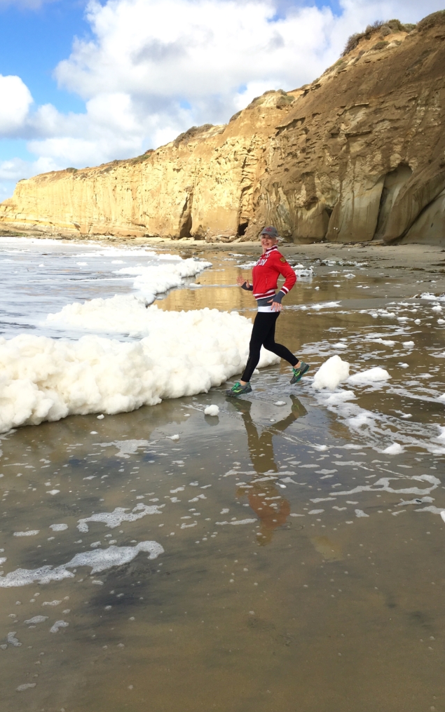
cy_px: 354
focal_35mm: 31
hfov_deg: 40.6
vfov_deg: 61.2
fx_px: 601
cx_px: 201
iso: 25
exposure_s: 1/1972
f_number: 2.2
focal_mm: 4.15
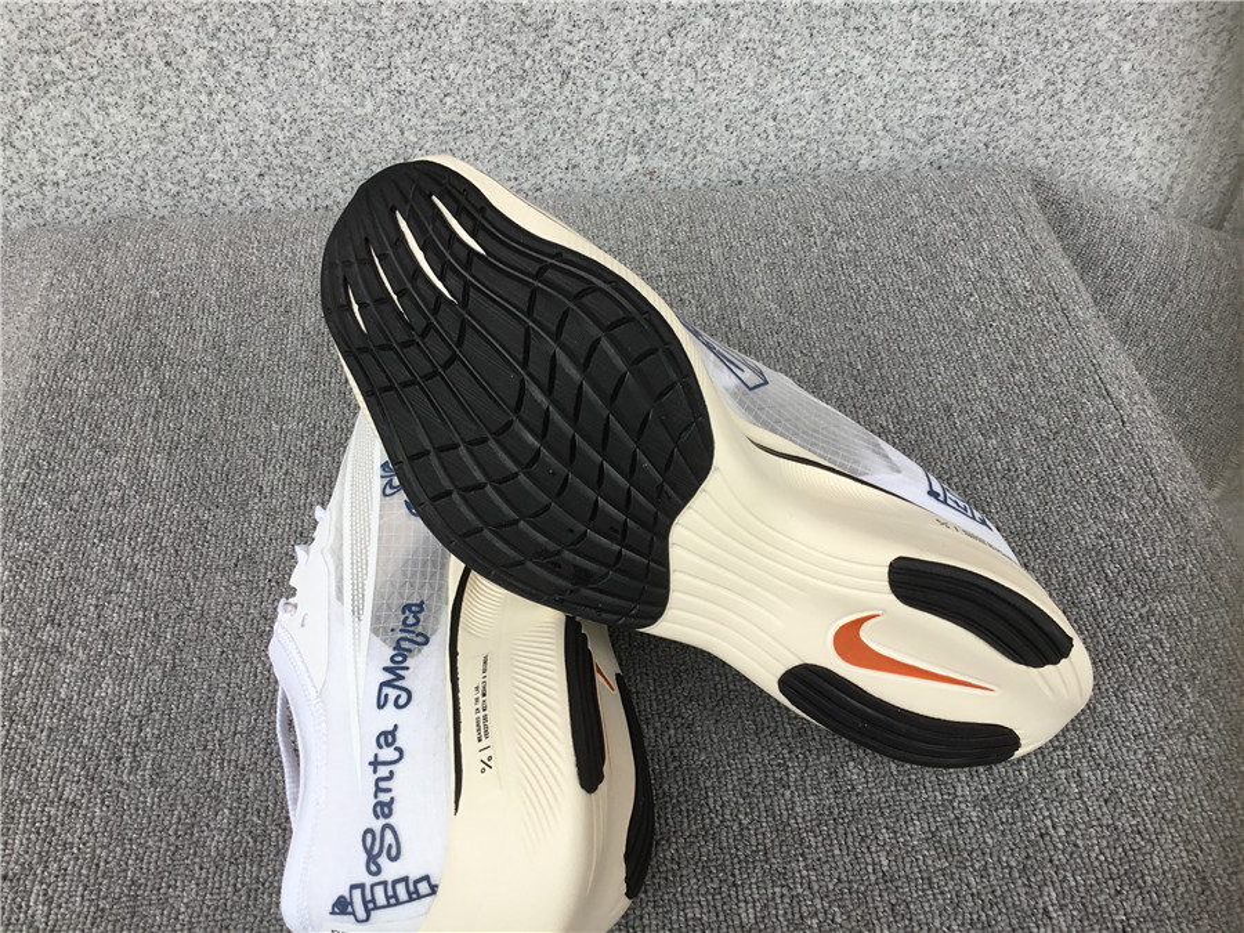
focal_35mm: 31
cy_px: 466
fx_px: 1114
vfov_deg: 45.4
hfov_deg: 58.4
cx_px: 622
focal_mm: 3.3
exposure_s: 1/191
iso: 25
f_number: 2.4
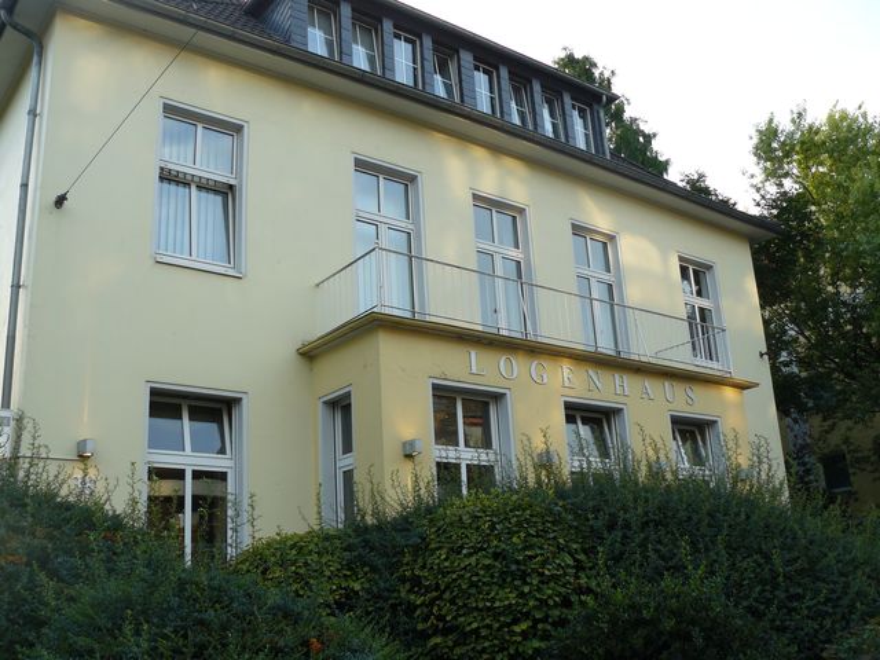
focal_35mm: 36
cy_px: 330
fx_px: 915
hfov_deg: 51.4
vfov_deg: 39.7
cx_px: 440
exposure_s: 1/125
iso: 100
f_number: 3.2
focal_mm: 6
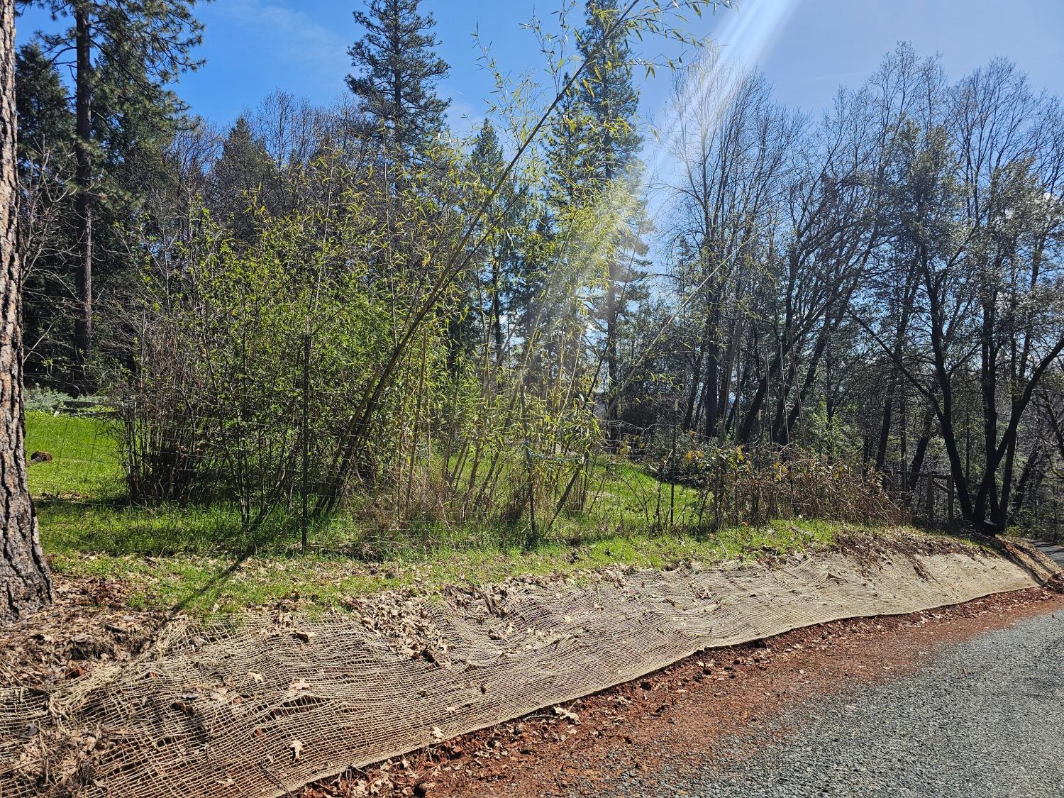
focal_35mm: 23
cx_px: 532
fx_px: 707
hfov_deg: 73.9
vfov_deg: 58.9
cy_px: 399
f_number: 1.7
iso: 20
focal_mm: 6.3
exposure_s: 1/1120
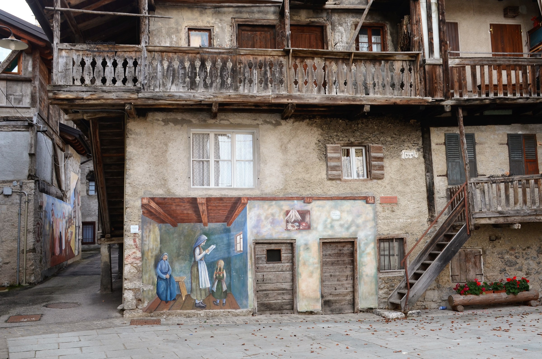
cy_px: 180
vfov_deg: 38.2
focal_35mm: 34
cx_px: 271
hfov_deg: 55.2
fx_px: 518
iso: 200
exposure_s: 1/125
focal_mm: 23
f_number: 5.6
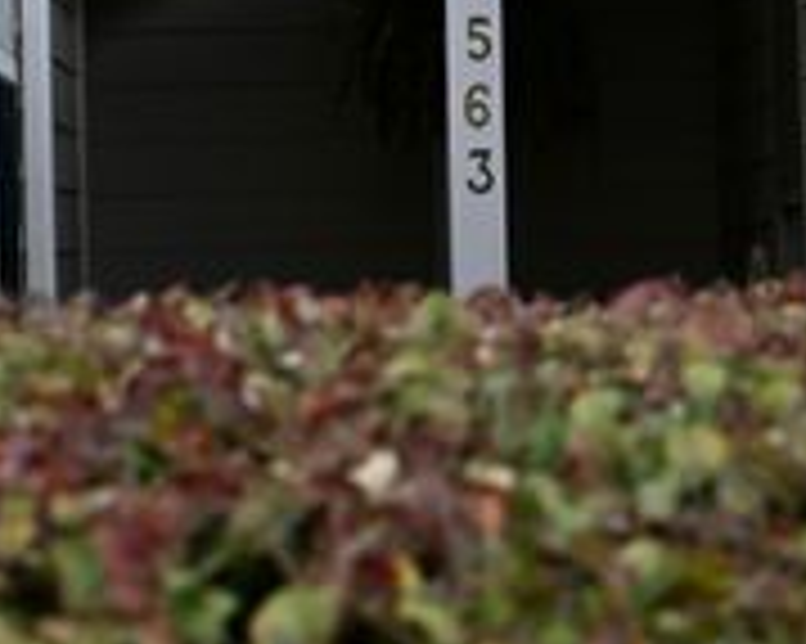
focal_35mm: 197
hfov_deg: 9.6
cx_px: -248
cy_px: -34
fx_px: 4697
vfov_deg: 7.8
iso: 125
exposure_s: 1/250
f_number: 6.3
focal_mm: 50
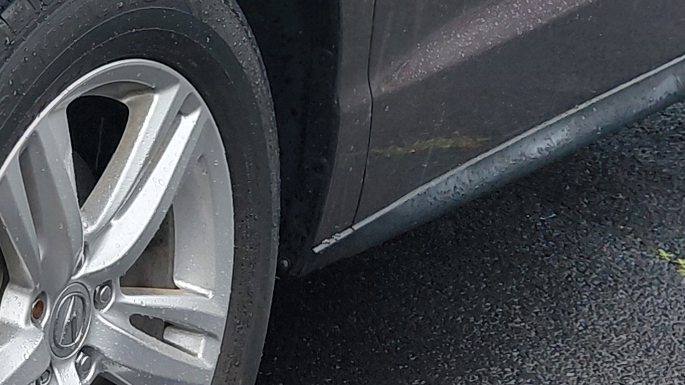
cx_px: -242
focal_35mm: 117
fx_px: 2125
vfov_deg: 10.2
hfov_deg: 17.1
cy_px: -35
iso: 50
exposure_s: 1/216
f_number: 1.8
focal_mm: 4.69
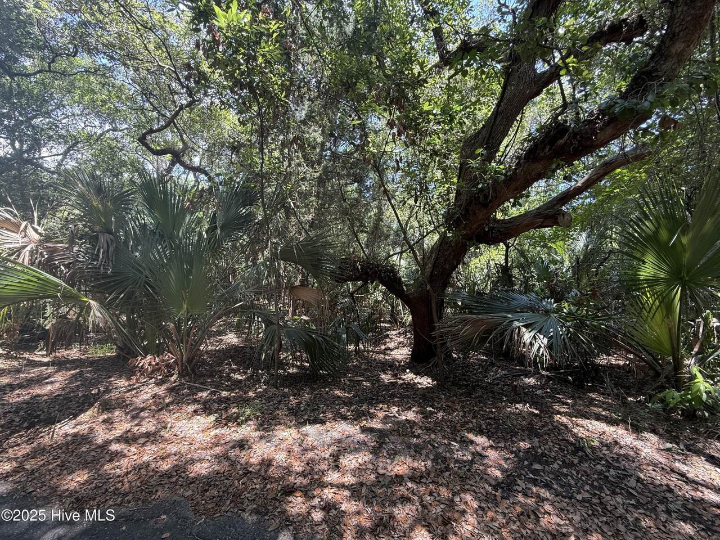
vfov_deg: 85.7
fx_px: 291
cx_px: 360
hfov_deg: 102.1
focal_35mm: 14
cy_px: 270
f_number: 2.2
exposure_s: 1/99
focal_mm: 2.22
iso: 100
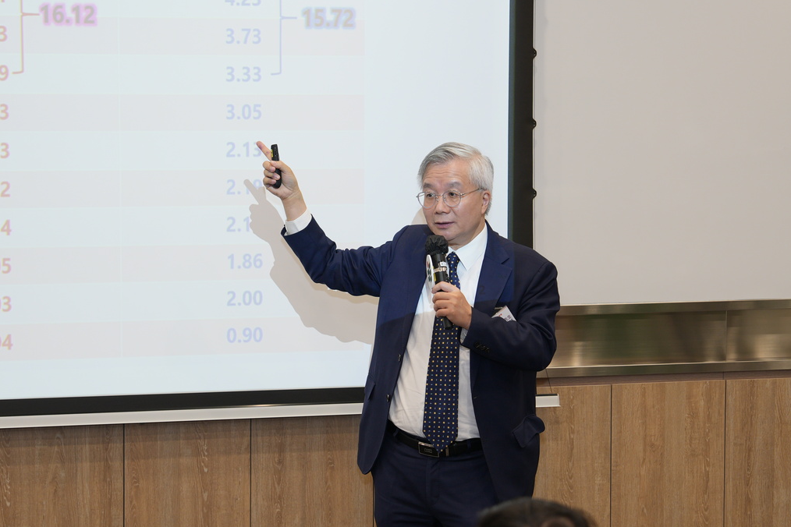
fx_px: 2329
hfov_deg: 19.3
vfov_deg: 12.9
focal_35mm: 106
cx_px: 398
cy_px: 265
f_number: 2.8
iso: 250
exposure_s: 1/100
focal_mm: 70
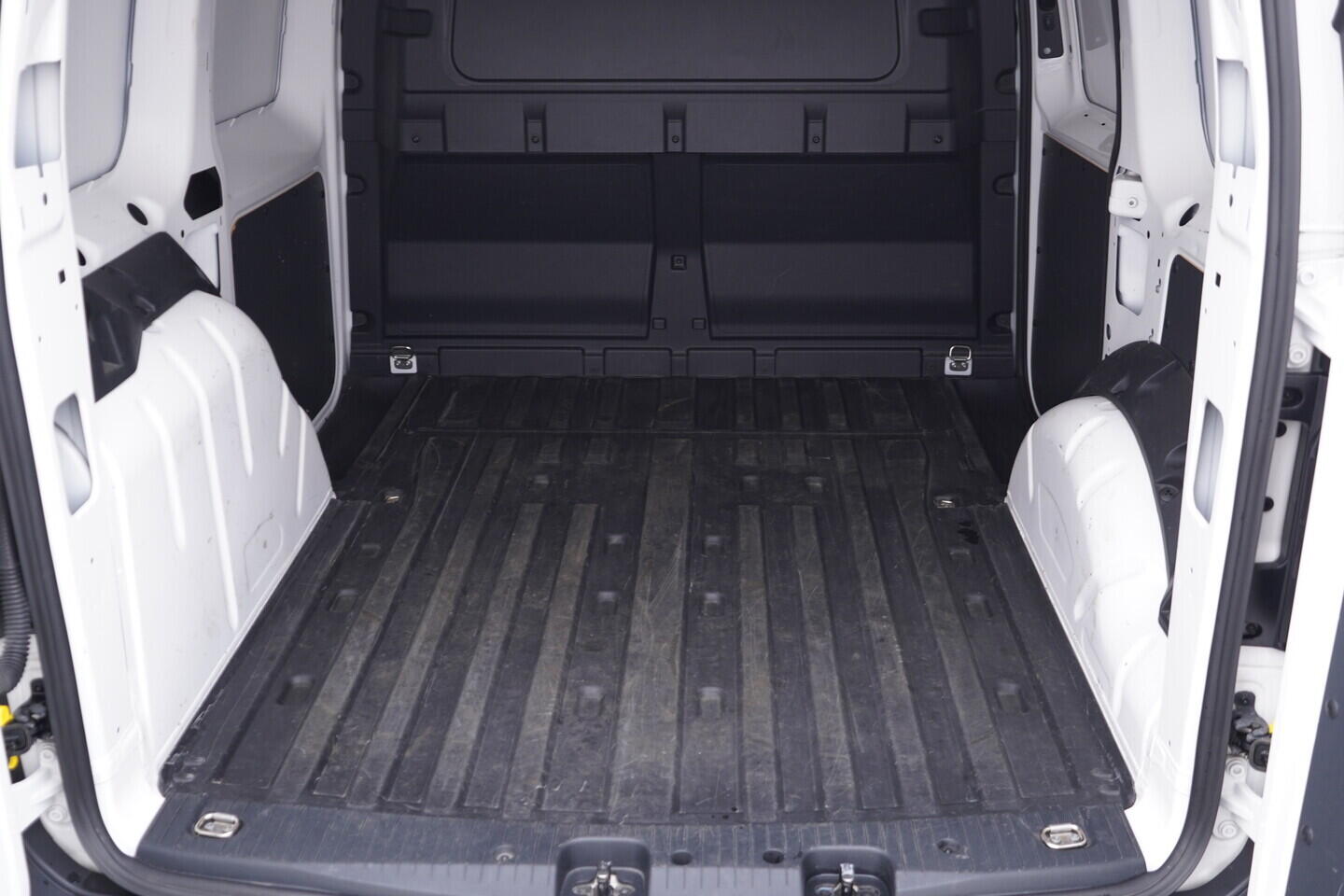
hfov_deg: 53.1
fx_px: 1344
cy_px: 448
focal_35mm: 36
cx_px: 672
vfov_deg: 36.9
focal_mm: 24
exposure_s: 1/40
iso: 320
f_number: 2.8
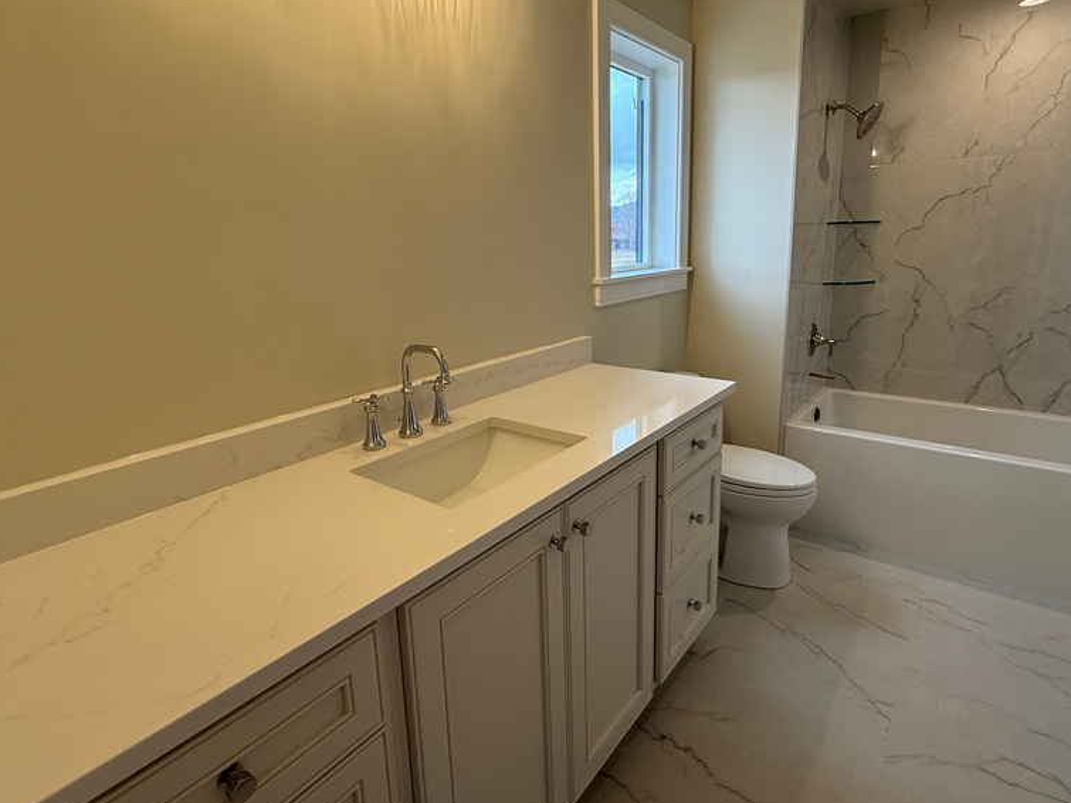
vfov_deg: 68.5
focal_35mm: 19
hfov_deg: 84.6
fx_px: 588
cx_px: 562
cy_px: 359
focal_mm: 2.22
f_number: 2.2
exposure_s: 1/120
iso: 100
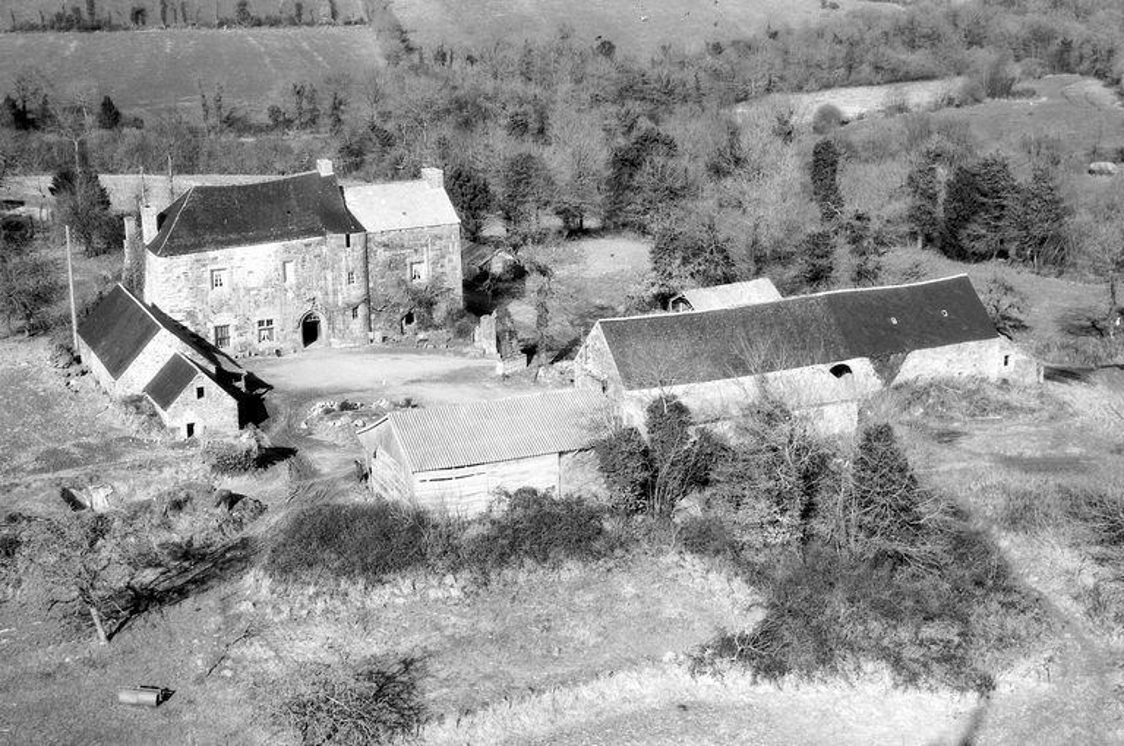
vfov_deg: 15.1
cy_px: 373
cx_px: 562
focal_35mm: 90
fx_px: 2806
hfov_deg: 22.6
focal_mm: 60
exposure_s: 1/60
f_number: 5.6
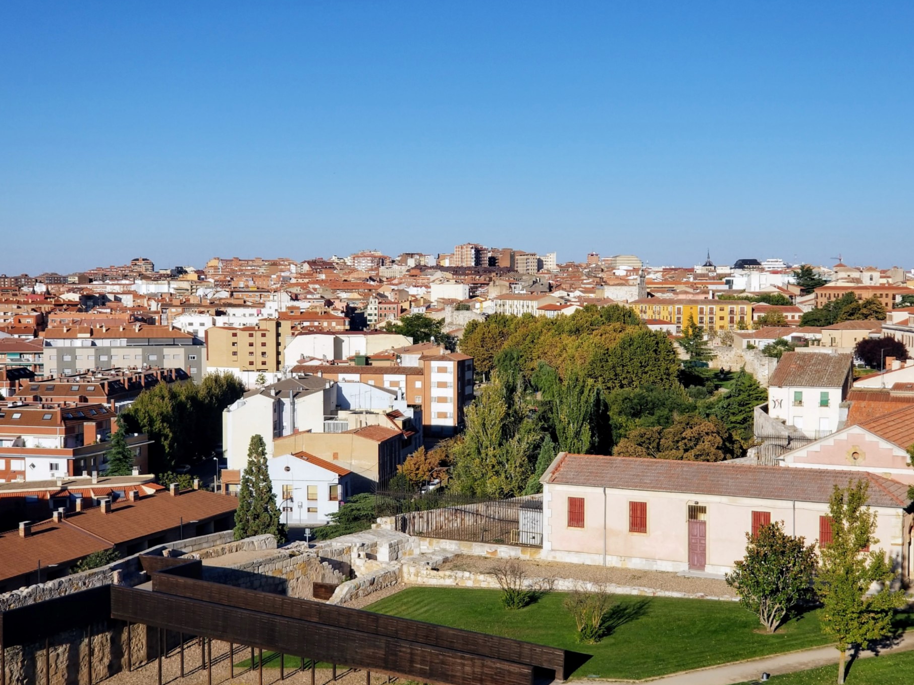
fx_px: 1505
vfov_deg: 25.6
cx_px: 484
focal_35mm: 57
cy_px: 369
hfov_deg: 33.8
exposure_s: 1/1325
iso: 25
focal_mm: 6
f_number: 2.4
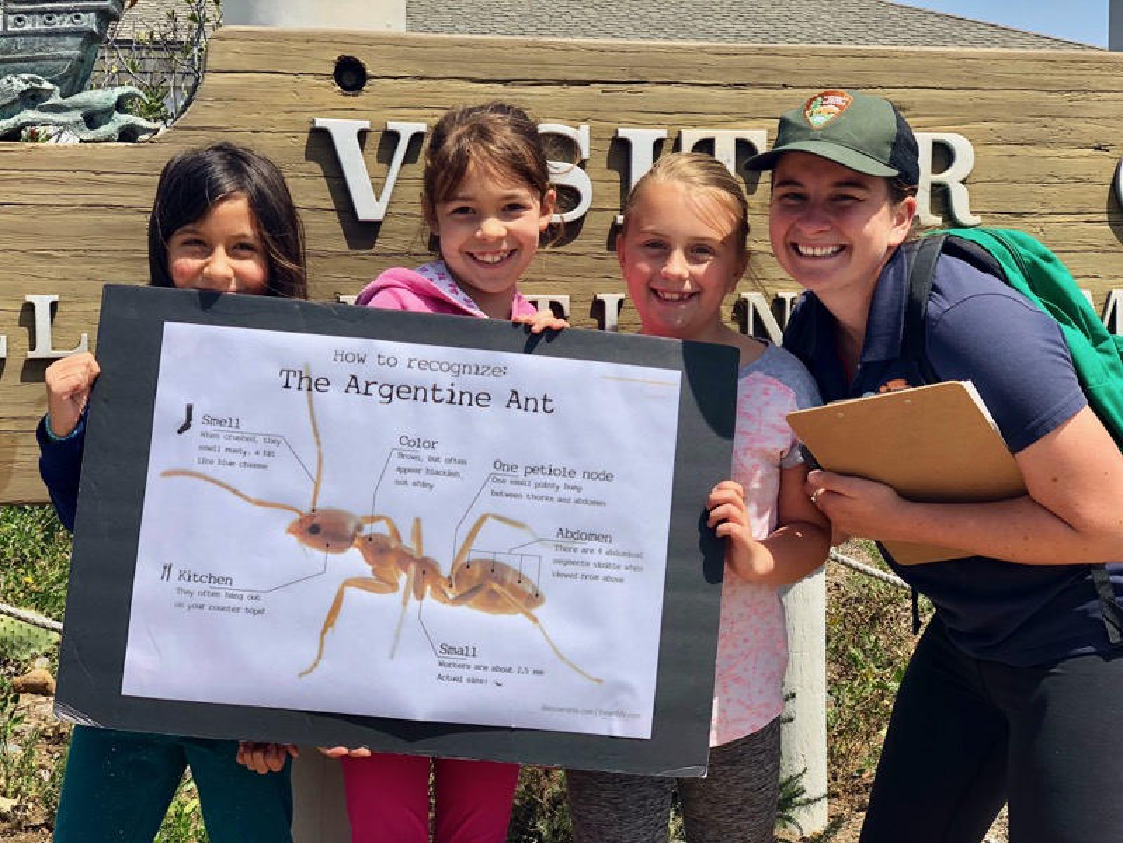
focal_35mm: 52
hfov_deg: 36.8
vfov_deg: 28.0
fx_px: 1687
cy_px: 422
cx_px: 562
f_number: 2.4
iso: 16
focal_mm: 6
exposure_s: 1/725
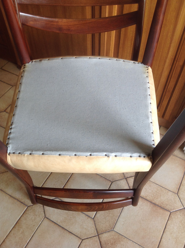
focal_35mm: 35
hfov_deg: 40.6
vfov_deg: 52.7
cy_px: 124
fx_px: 250
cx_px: 92
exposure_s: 1/30
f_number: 2.4
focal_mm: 4.28
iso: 64
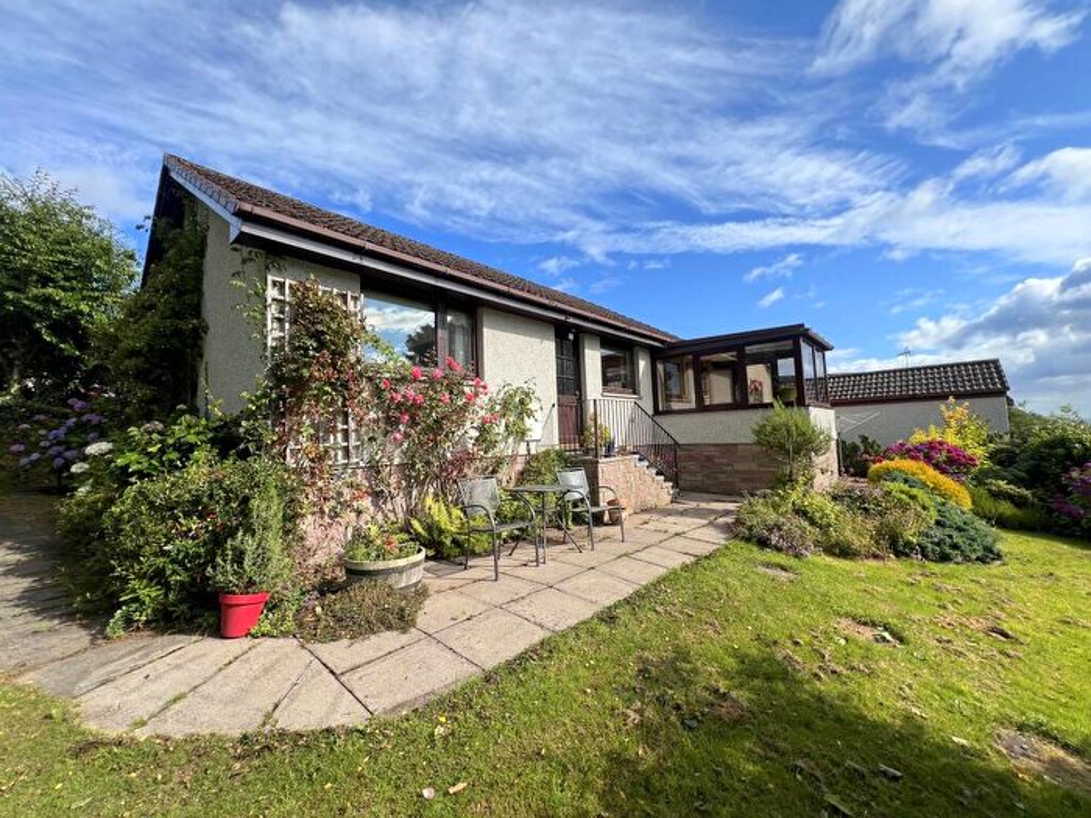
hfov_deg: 106.2
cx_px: 546
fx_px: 410
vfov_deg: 89.9
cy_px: 409
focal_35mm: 13
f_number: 1.8
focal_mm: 1.57
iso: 32
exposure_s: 1/1167
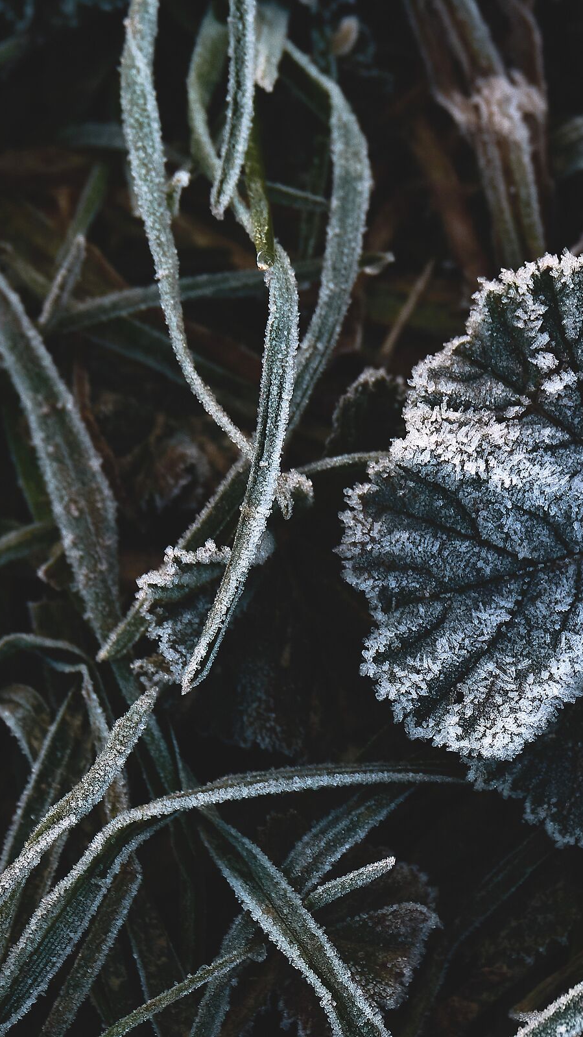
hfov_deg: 2.6
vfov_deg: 4.6
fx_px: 12970
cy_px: 518
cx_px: 606
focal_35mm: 472
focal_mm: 200
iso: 800
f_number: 8
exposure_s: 1/125
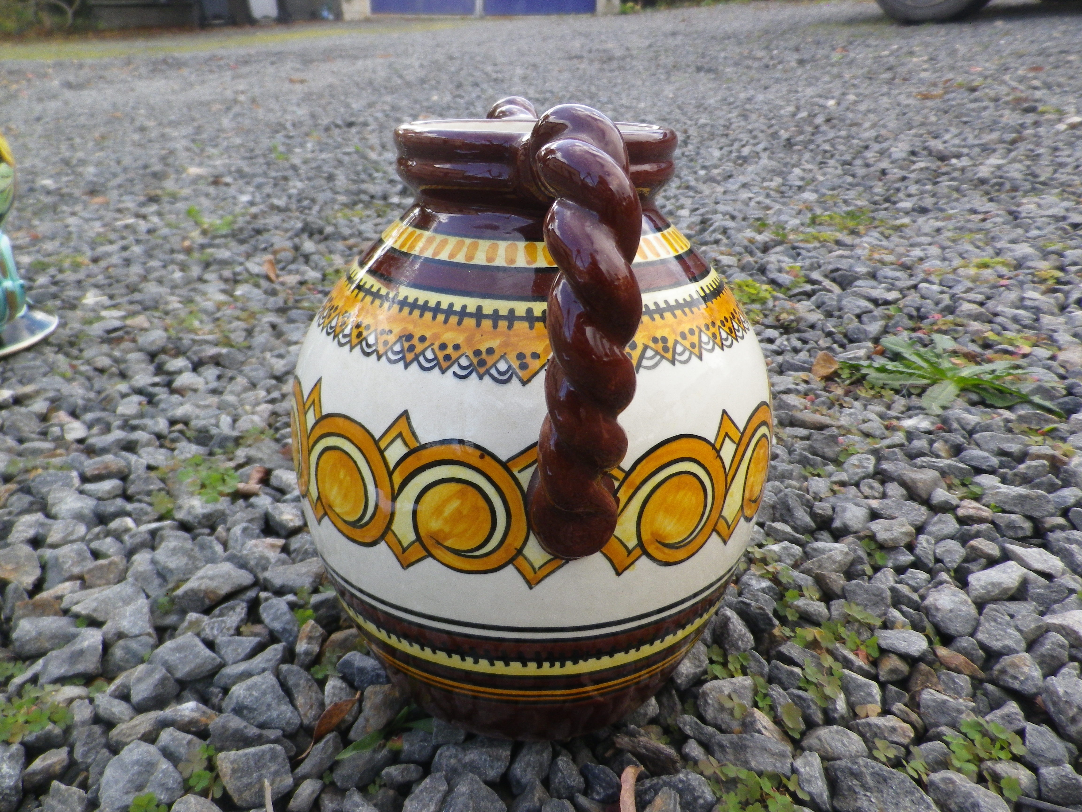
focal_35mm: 25
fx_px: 781
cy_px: 406
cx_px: 541
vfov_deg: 54.9
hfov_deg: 69.4
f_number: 3.5
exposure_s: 1/125
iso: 80
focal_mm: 4.5
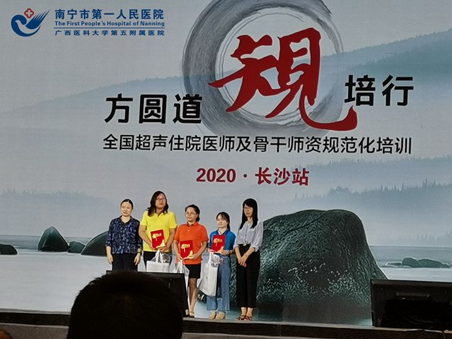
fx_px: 1410
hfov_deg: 18.2
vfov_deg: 13.7
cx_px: 226
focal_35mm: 108
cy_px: 170
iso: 50
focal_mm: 4.75
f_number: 1.8
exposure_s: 1/131
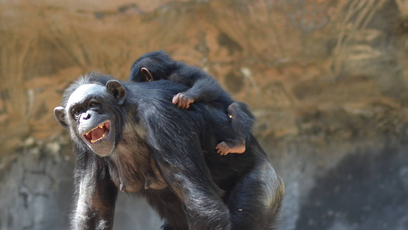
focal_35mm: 449
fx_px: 4858
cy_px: 176
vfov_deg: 2.7
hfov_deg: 4.8
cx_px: 187
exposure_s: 1/500
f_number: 4.8
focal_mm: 200
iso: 800
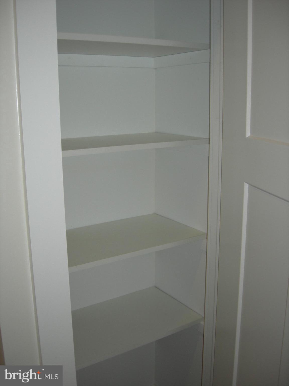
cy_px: 193
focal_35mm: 36
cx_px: 144
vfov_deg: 51.4
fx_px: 401
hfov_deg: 39.7
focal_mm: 7.5
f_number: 2.7
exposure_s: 1/60.1
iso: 64
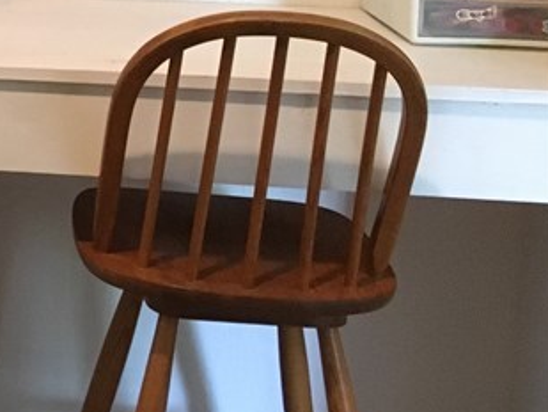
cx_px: -351
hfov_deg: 17.6
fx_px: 1520
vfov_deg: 14.9
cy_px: -73
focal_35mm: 96
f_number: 2.2
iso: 200
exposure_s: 1/30
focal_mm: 4.15
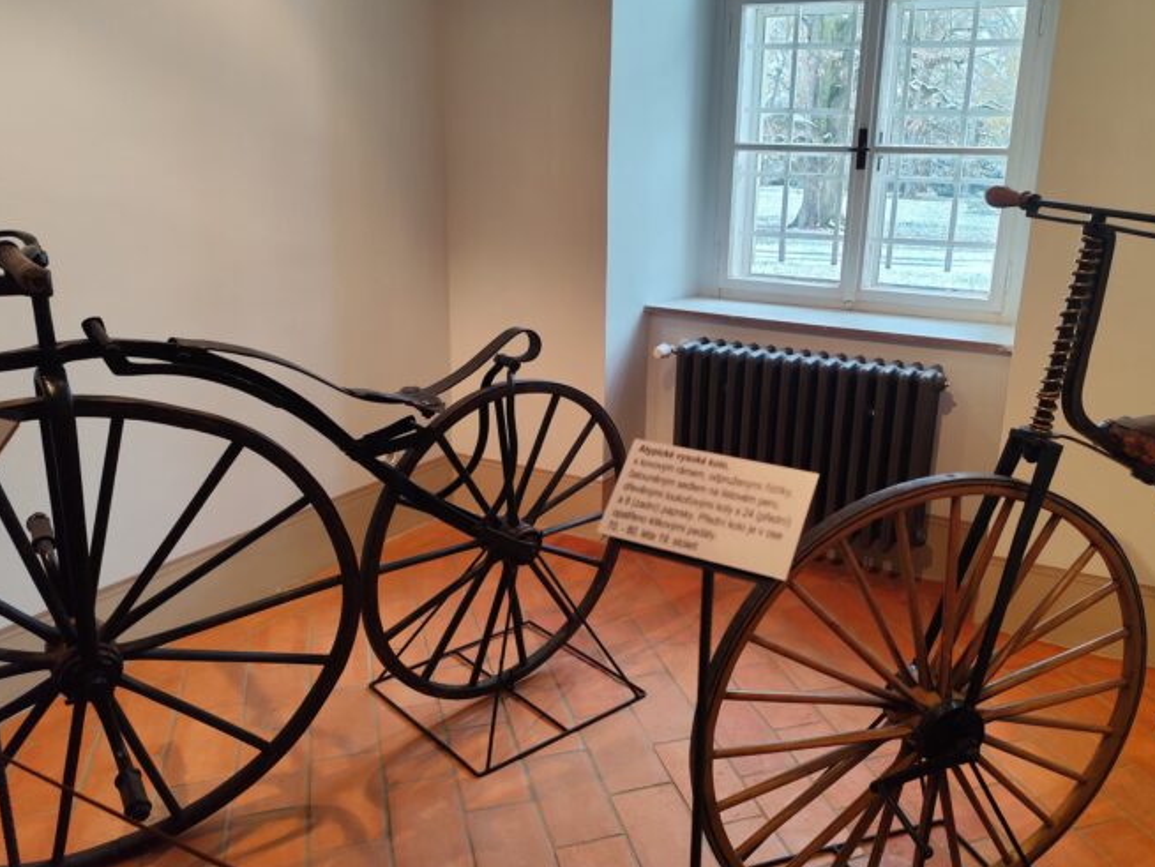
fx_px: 901
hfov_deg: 64.9
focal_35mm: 27
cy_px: 415
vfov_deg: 51.4
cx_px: 671
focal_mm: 6.19
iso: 200
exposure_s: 1/100
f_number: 1.65
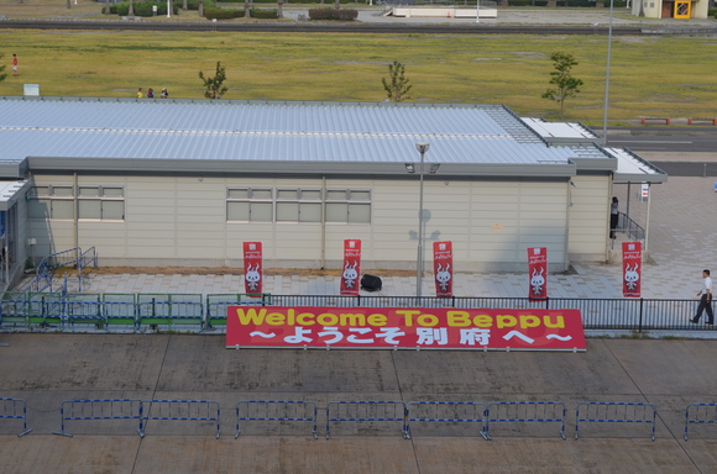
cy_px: 237
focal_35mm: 82
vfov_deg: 16.5
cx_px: 358
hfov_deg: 24.7
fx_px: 1640
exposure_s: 1/250
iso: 100
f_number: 8
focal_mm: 55
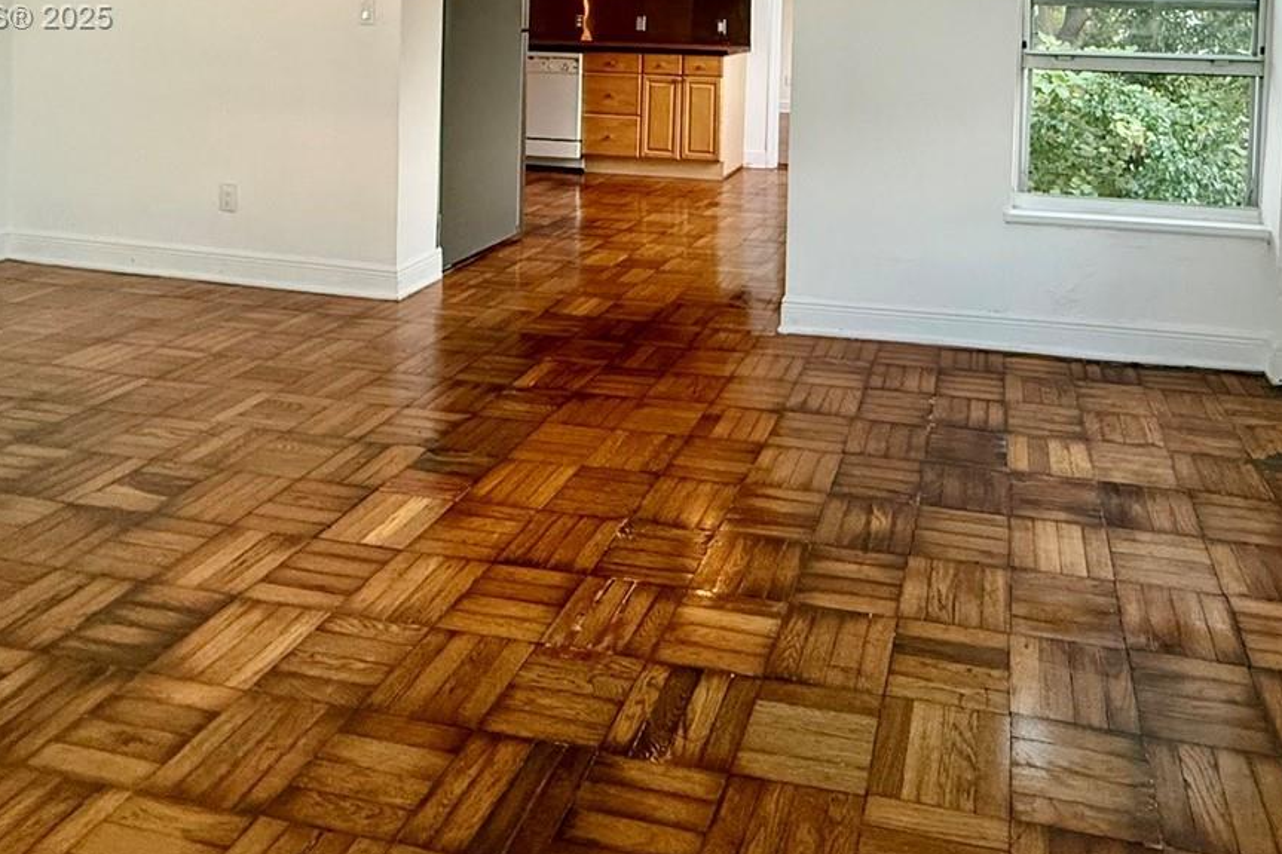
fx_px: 961
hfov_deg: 66.1
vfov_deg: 42.1
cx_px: 824
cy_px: 19
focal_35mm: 27
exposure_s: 1/120
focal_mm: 2.22
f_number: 2.2
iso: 320
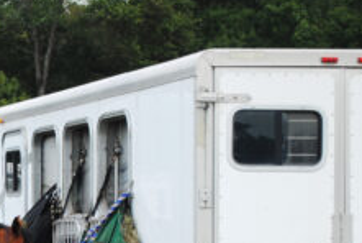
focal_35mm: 235
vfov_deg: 5.8
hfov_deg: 8.6
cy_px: 322
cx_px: -151
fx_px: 2364
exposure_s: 1/160
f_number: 6.3
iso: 100
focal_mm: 45
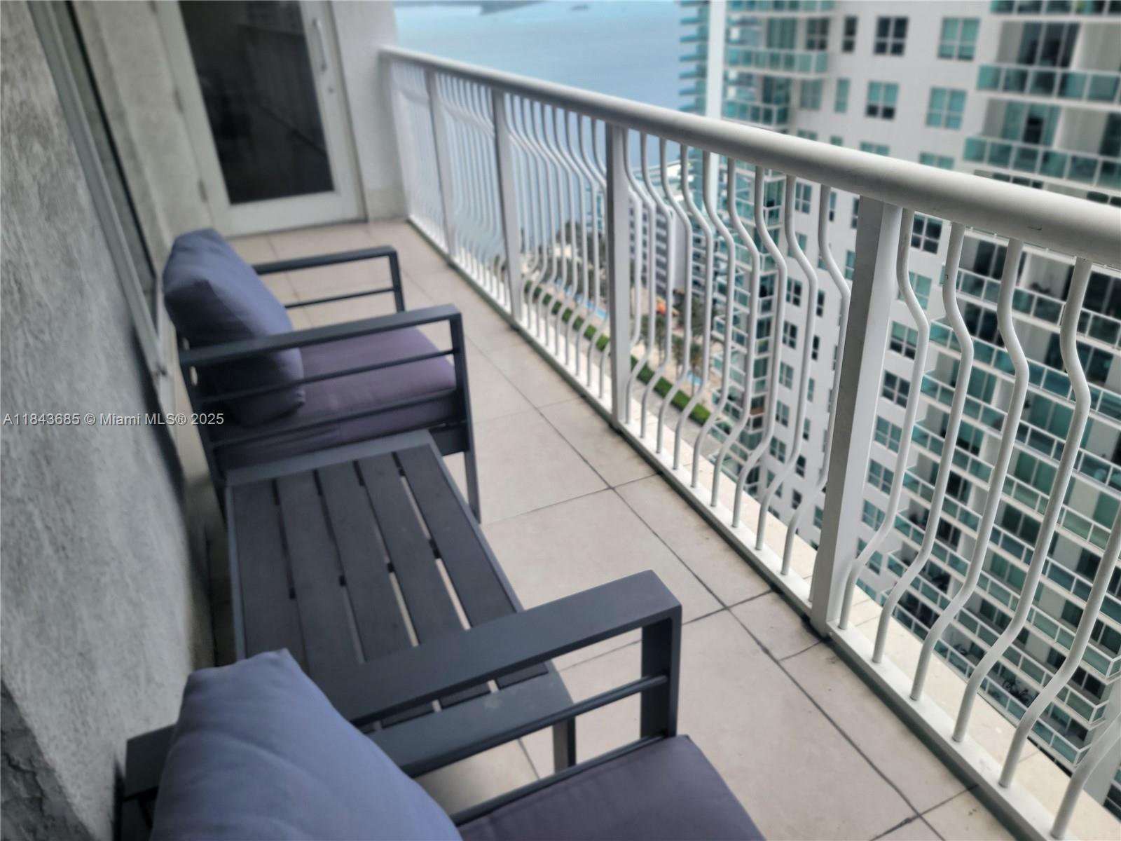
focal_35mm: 24
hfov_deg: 71.6
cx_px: 560
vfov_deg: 56.8
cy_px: 420
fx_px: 777
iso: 16
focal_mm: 6.7
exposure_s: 1/424
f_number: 1.8
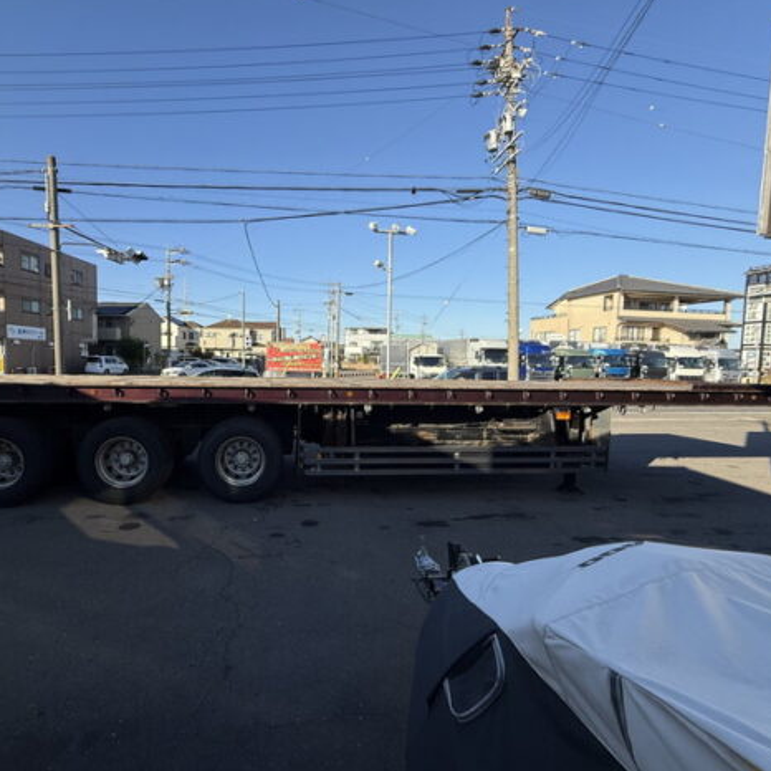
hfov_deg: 83.2
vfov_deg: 84.0
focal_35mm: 17
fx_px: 428
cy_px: 389
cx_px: 318
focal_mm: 2.22
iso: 50
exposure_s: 1/1259
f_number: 2.2
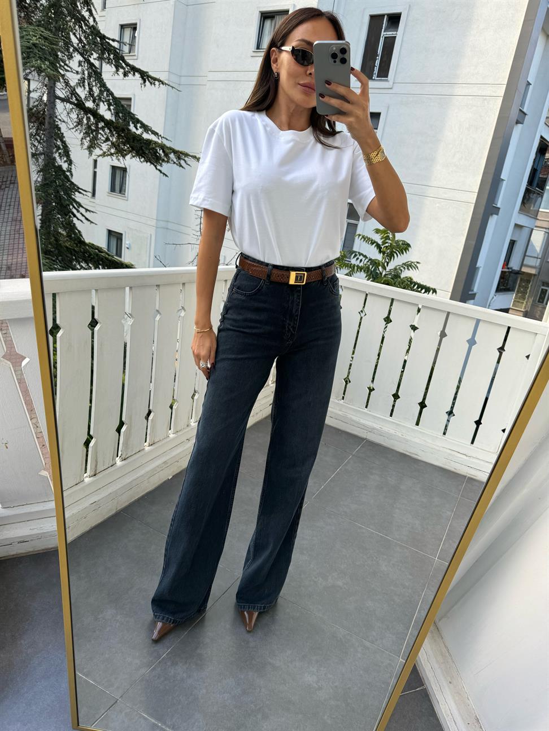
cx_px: 274
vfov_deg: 71.6
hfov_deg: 56.8
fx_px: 508
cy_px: 366
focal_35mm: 24
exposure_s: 1/383
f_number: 1.78
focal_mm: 6.76
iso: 80
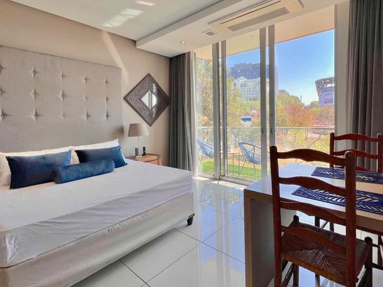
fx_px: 188
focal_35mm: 17
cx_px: 219
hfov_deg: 90.4
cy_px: 126
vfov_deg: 74.4
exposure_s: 1/355
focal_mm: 1.57
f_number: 1.8
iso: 32
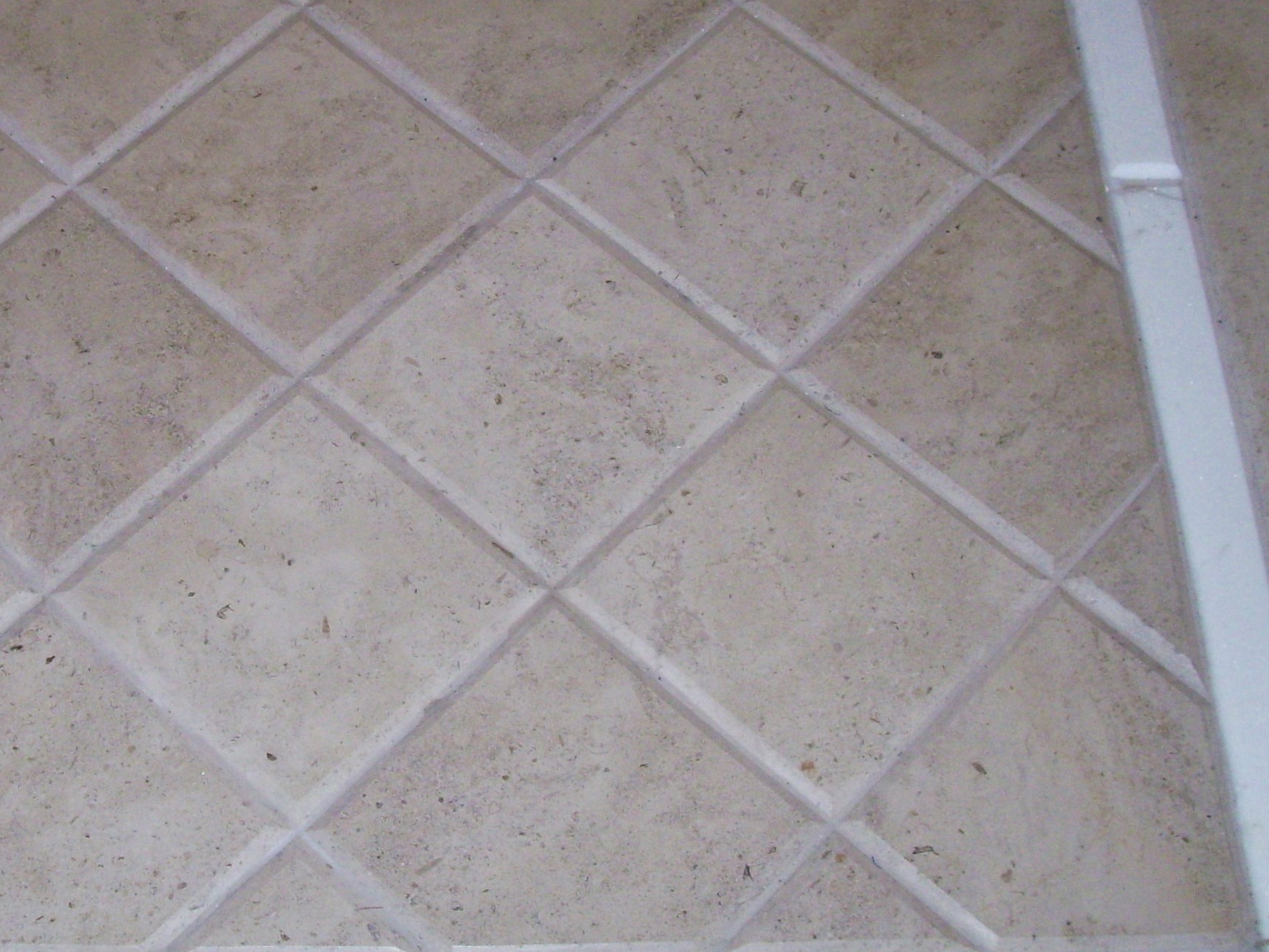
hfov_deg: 29.7
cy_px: 364
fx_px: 2346
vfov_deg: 22.9
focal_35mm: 64
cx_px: 299
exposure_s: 1/40
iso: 80
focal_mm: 5.7
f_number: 2.9
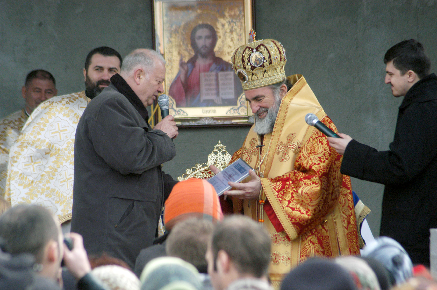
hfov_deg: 6.9
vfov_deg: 4.6
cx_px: 218
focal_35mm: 300
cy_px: 145
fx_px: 3638
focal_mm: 200
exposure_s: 1/500
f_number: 5.6
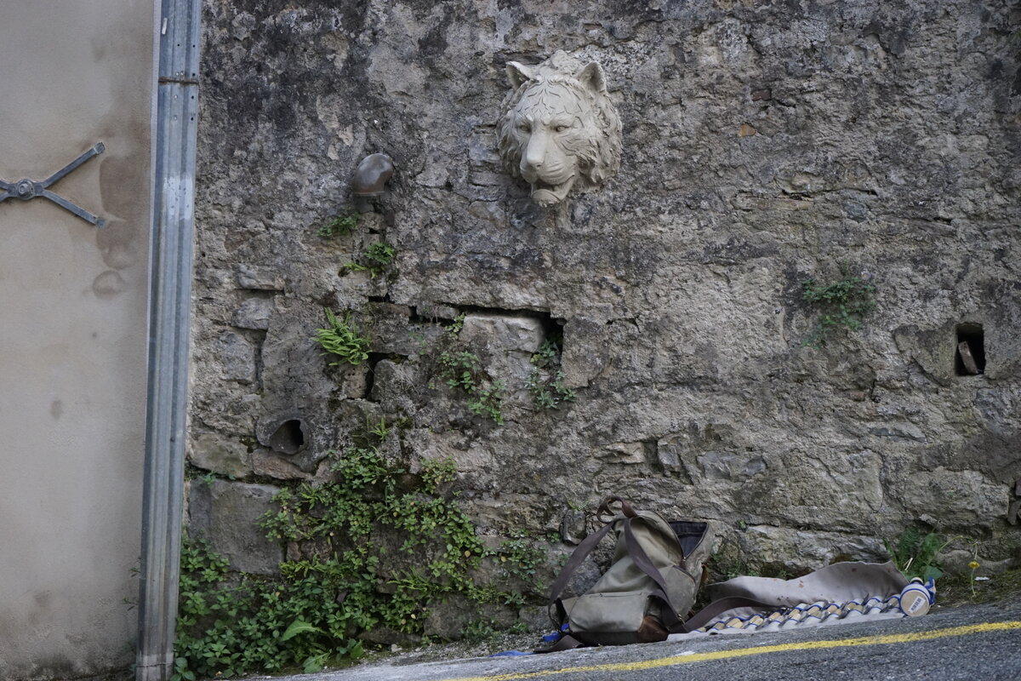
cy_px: 340
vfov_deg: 19.5
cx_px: 510
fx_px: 1985
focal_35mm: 70
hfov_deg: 28.8
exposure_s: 1/160
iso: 2500
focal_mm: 70
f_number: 5.6
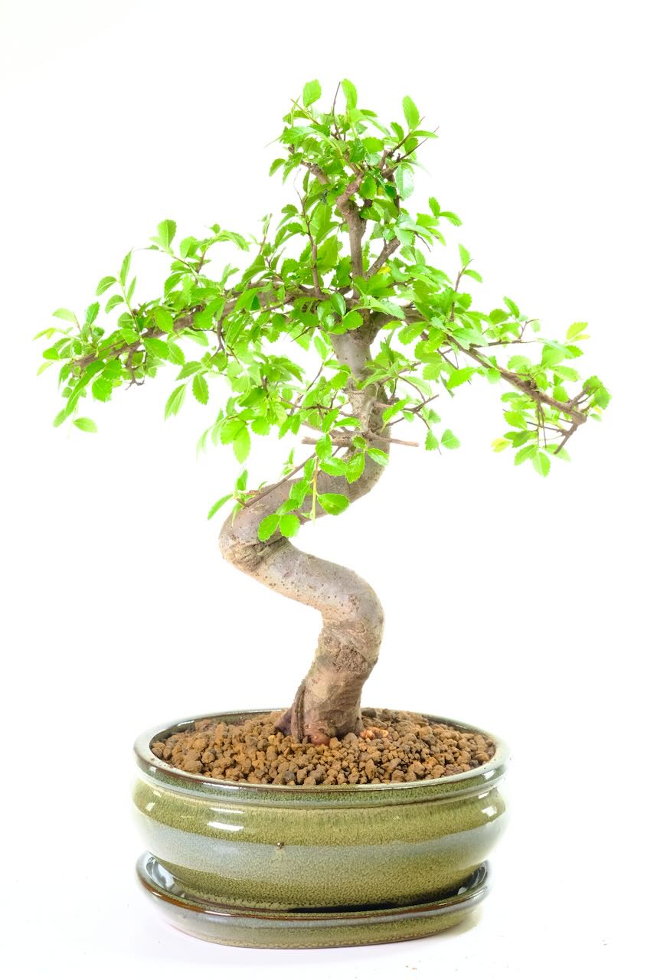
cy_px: 490
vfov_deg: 31.4
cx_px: 327
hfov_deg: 21.3
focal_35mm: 64
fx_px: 1743
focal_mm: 42.9
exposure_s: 1/30
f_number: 11
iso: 2500
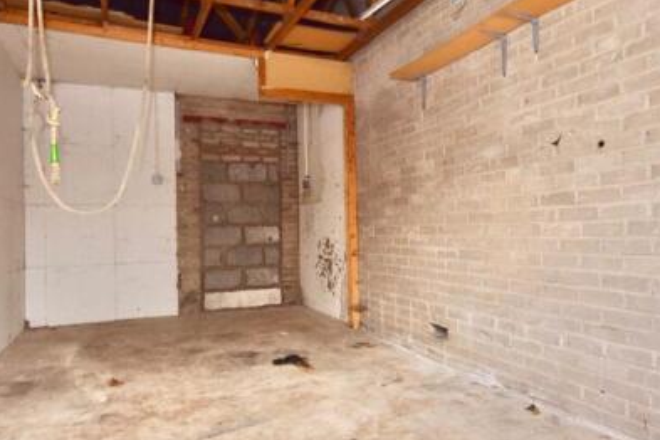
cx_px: 355
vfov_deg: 51.3
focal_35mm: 25
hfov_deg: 71.4
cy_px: 229
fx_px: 458
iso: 800
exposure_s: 1/40
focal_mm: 10
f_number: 5
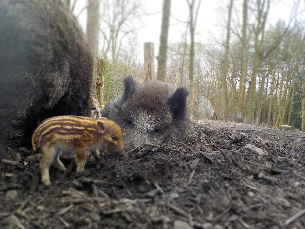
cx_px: 152
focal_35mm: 30
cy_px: 114
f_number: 3.3
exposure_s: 1/60
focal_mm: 4.1
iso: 125
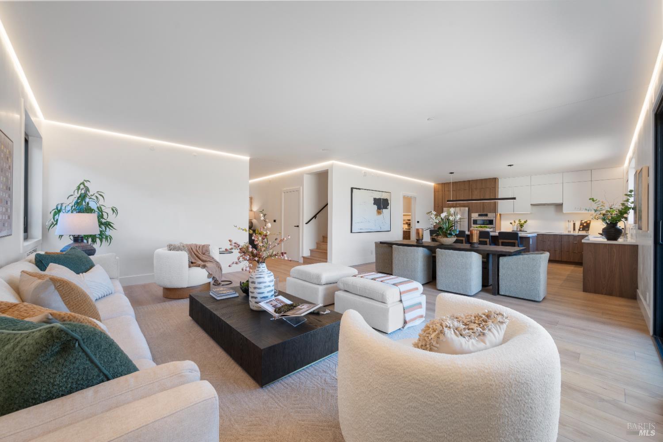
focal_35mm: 14
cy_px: 221
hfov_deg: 104.3
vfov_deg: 81.2
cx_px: 332
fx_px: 258
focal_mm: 14
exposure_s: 1/6
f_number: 9
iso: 400
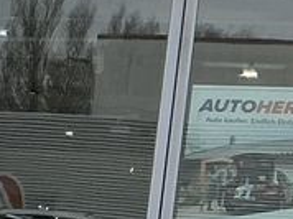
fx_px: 1598
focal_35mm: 189
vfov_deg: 7.5
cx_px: -594
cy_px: 441
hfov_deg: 8.6
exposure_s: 1/883
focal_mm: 3
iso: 25
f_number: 1.8
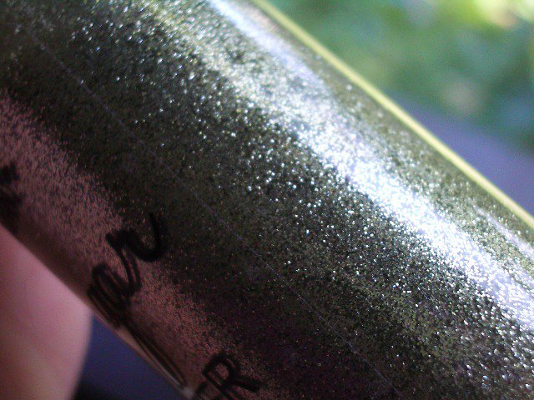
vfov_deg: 23.7
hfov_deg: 31.2
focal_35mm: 62
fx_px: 956
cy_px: 200
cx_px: 267
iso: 200
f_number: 3.5
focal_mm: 10.2
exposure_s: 1/80
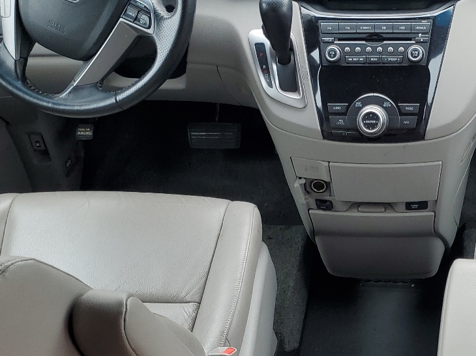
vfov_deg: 25.6
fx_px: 784
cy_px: 222
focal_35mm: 57
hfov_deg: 33.1
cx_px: 359
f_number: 1.5
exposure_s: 1/238
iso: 50
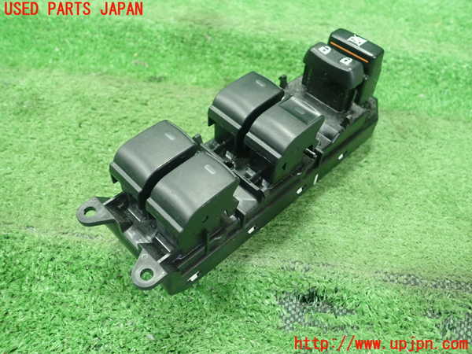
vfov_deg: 46.8
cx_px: 236
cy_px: 177
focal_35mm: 30
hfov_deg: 60.0
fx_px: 409
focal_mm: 5.5
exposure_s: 1/125
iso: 640
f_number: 2.3
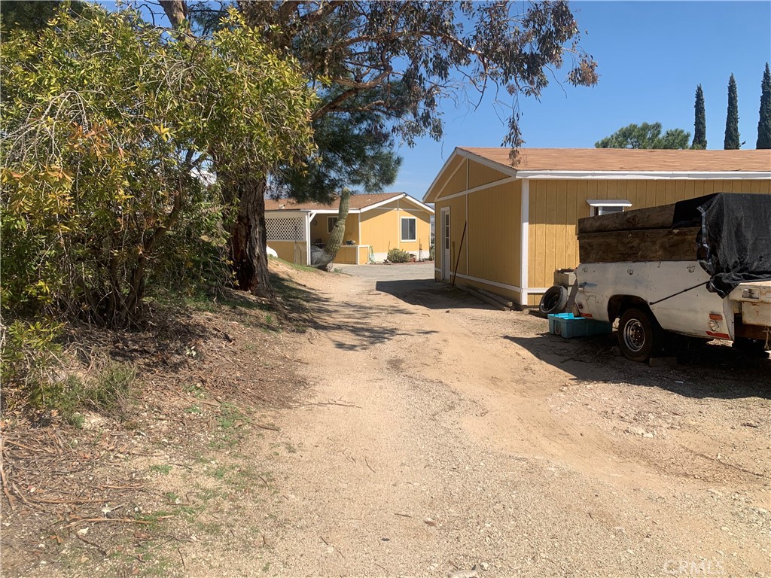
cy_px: 289
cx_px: 386
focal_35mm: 26
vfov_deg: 53.1
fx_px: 579
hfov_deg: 67.3
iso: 25
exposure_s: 1/2545
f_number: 1.8
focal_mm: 4.25
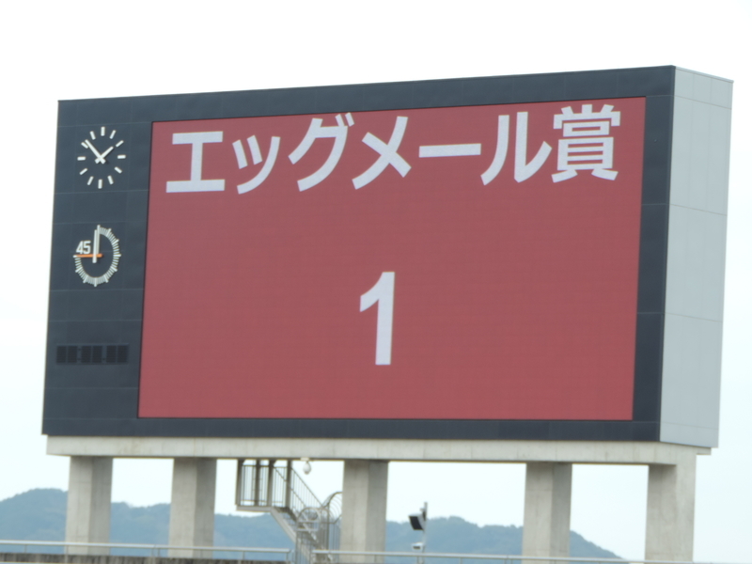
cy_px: 282
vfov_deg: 8.0
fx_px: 4019
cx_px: 376
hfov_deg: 10.7
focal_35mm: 185
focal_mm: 33
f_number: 4.6
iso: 80
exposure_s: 1/160
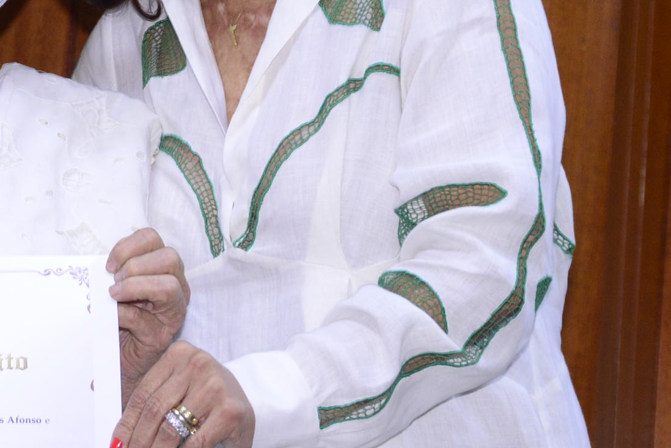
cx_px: 73
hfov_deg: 11.5
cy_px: 103
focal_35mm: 178
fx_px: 3319
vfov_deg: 7.7
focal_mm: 65
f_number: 5
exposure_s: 1/60
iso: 2000
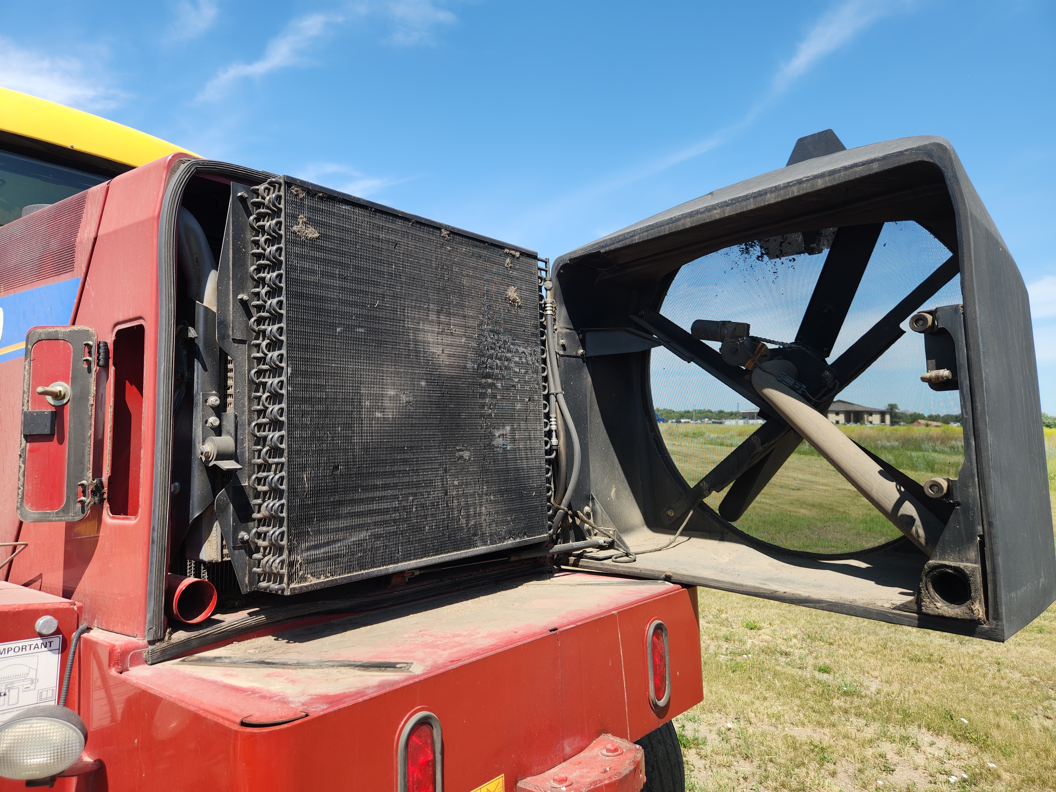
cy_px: 396
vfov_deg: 58.9
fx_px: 702
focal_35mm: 23
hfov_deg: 73.9
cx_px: 528
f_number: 1.8
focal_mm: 5.4
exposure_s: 1/878
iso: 20
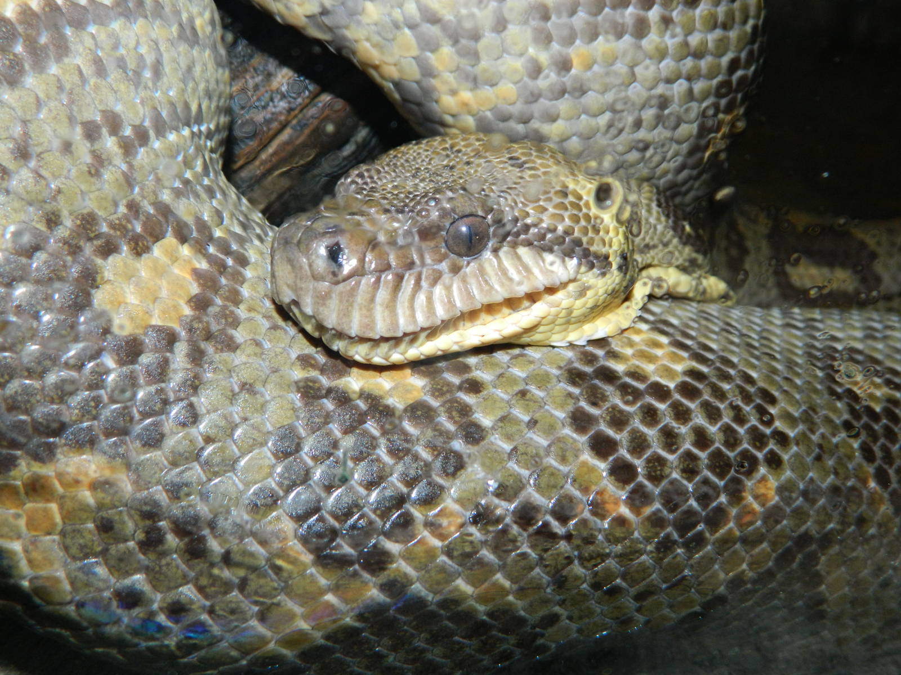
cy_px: 338
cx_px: 450
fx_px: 911
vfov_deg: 40.7
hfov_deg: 52.6
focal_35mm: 35
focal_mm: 6.2
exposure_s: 1/40
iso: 200
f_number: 3.3
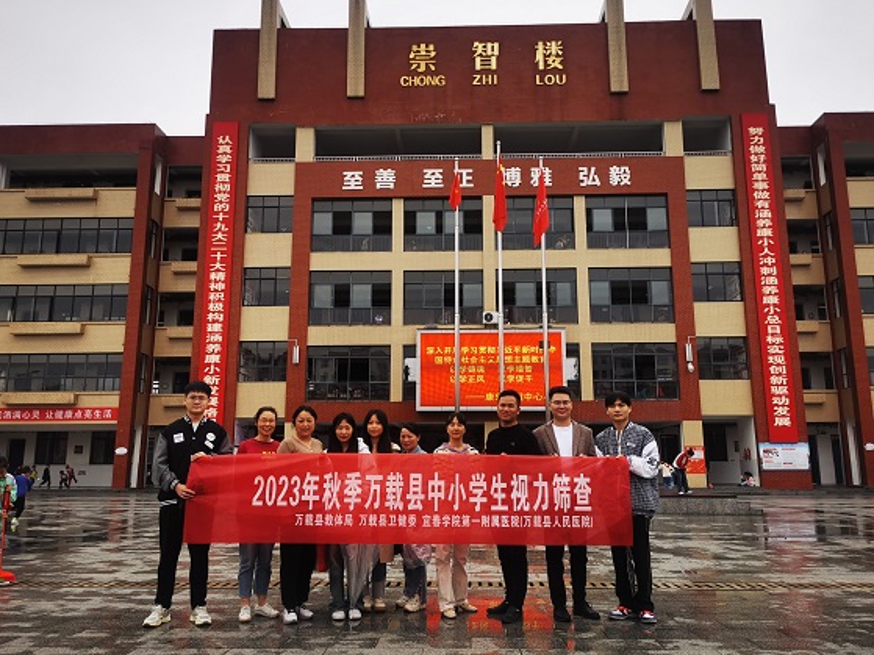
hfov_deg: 61.7
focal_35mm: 29
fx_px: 732
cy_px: 333
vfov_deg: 48.2
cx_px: 452
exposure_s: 1/2299
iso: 50
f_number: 1.6
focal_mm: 5.56
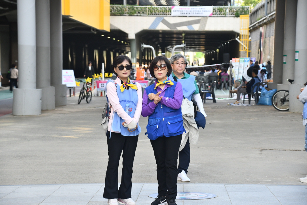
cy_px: 102
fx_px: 895
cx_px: 154
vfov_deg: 13.0
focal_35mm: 105
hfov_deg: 19.5
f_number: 5.6
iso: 800
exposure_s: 1/500
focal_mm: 70
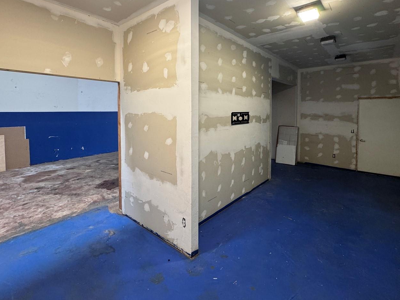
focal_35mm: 18
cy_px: 118
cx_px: 210
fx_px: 208
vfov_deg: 70.8
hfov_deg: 87.7
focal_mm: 2.22
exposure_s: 1/60
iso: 200
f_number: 2.2
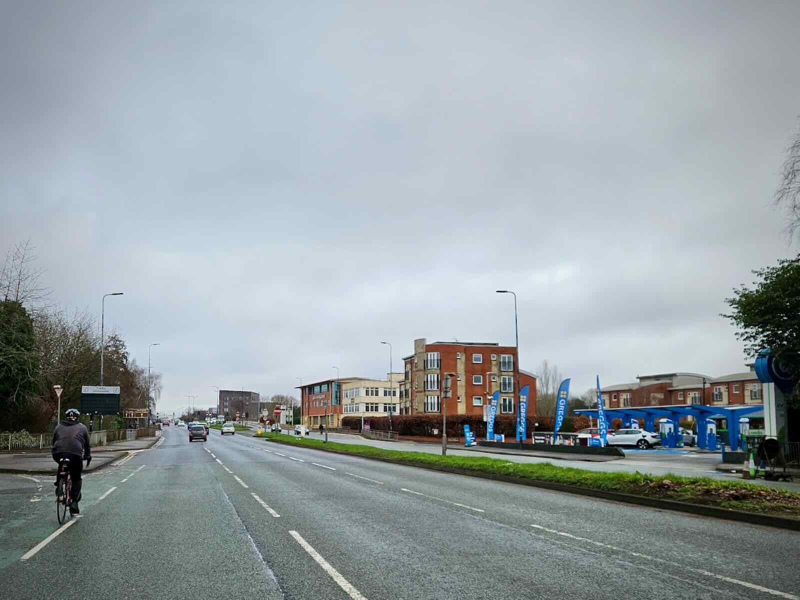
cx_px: 400
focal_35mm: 23
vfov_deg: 58.9
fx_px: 532
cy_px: 300
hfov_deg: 73.9
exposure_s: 1/1343
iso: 25
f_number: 1.8
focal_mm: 5.4
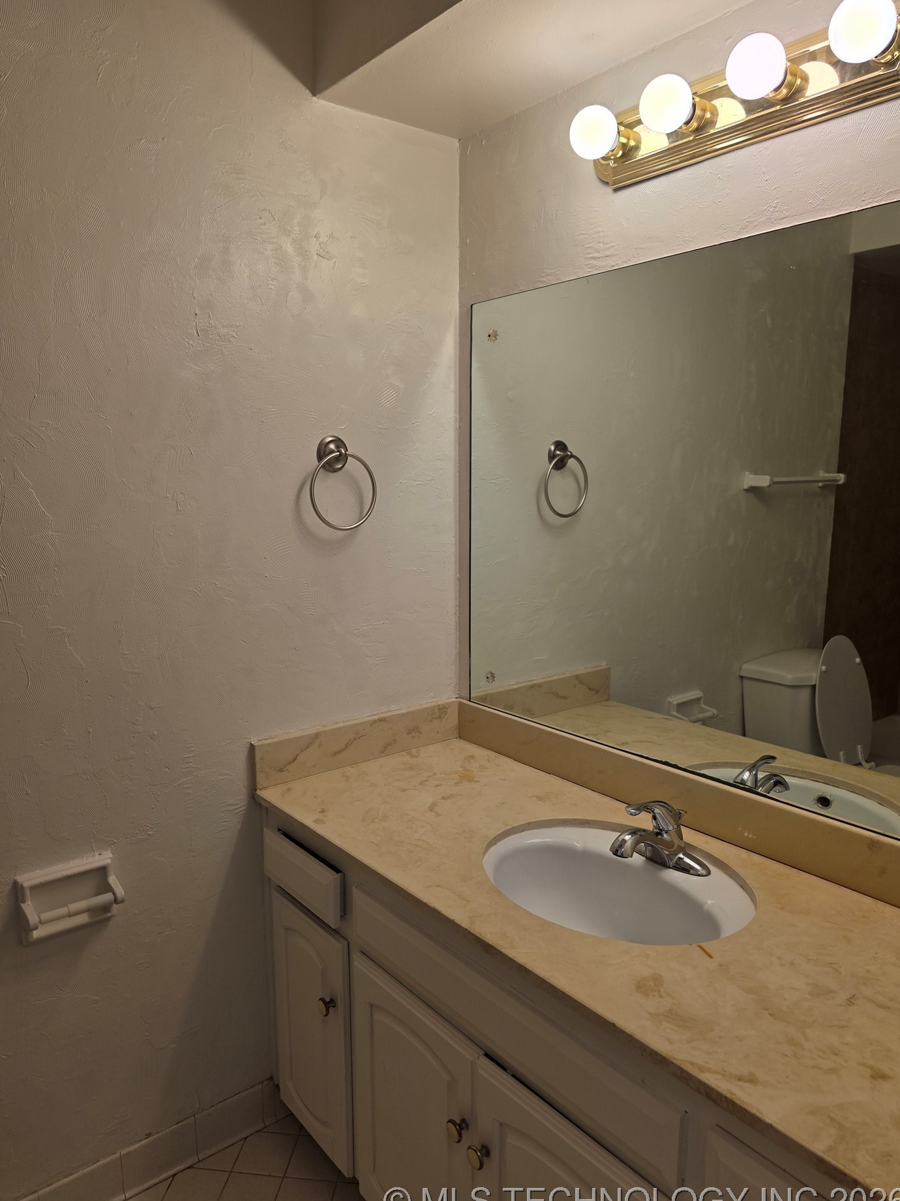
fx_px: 832
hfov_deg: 56.8
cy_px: 612
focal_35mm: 24
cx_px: 446
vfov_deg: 71.6
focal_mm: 6.3
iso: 50
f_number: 1.7
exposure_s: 1/120
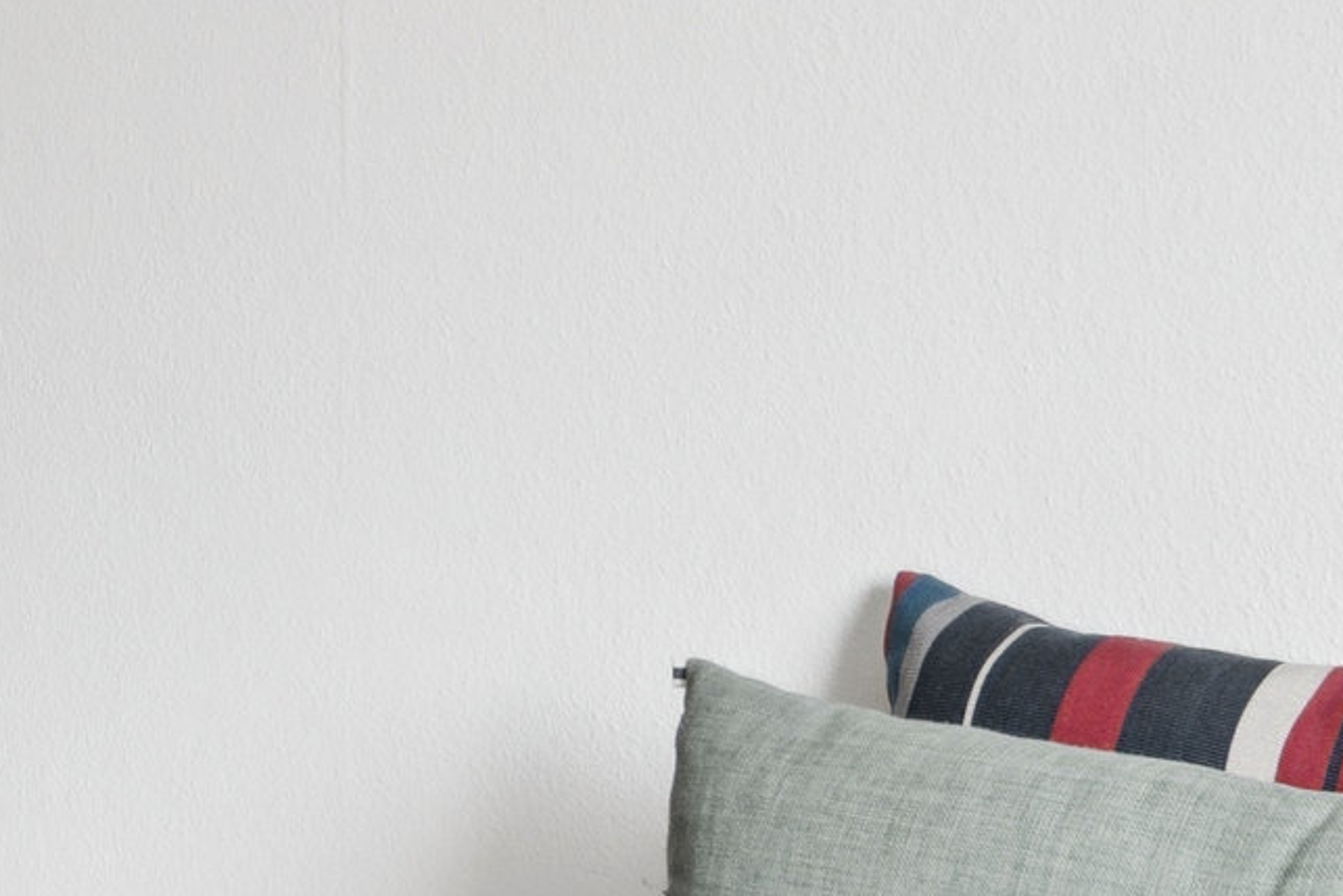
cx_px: -1174
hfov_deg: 16.7
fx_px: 3657
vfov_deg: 13.9
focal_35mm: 98
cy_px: 113
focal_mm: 21
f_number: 9
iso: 640
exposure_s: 1/20
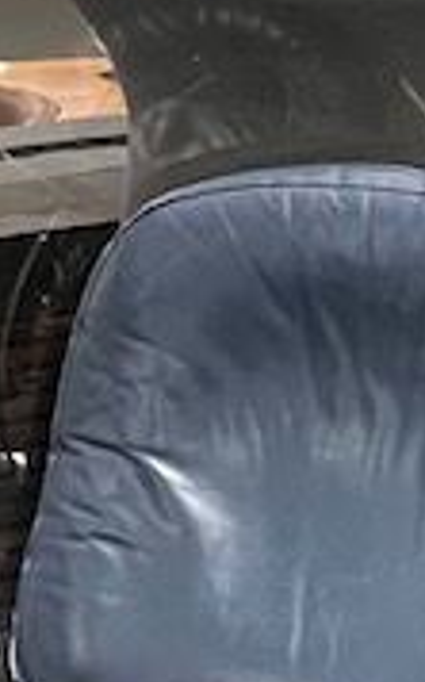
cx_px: 1210
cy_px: 437
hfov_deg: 6.5
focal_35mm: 186
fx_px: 3453
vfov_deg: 11.3
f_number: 1.5
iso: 250
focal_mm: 5.7
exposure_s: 1/50
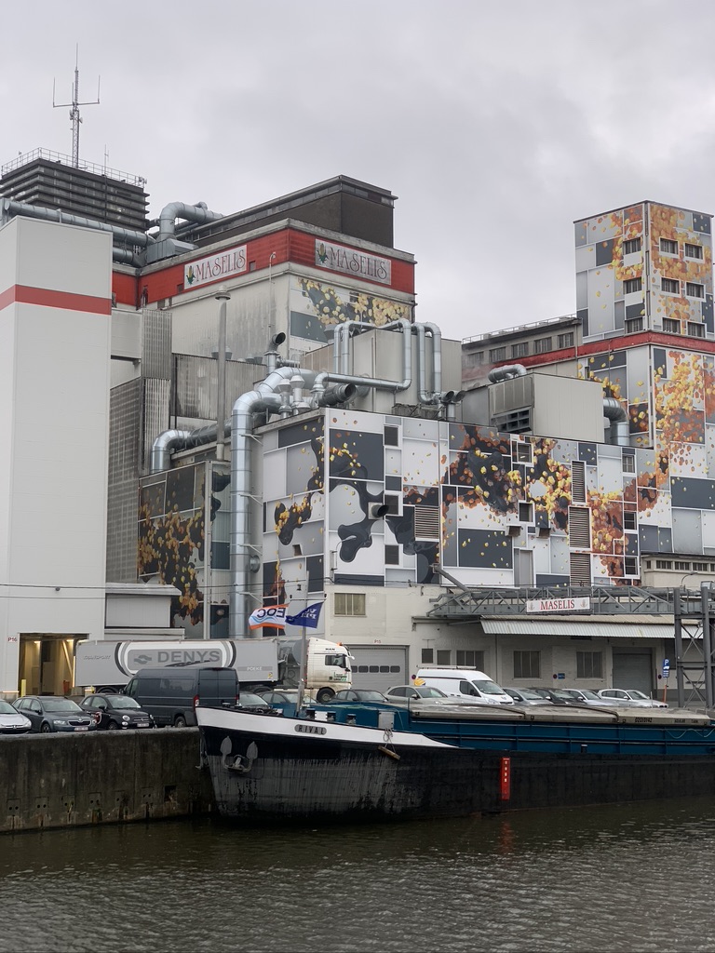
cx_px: 358
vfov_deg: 36.8
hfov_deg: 28.0
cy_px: 476
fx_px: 1432
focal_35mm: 52
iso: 16
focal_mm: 6
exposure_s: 1/90
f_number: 2.4
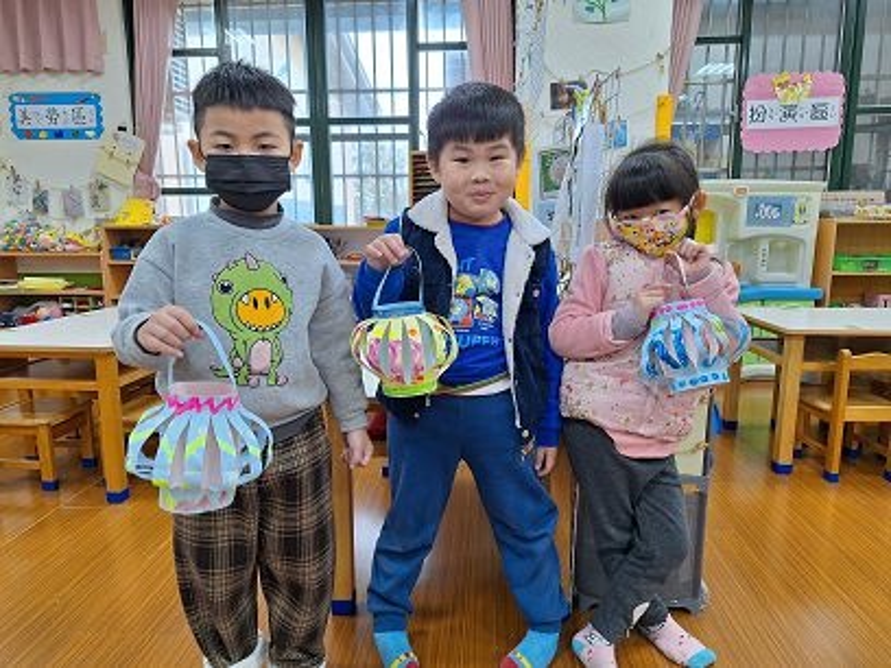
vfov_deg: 58.9
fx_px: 592
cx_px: 446
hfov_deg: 73.9
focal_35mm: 23
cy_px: 334
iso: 64
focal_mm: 5.54
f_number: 1.8
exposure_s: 1/40
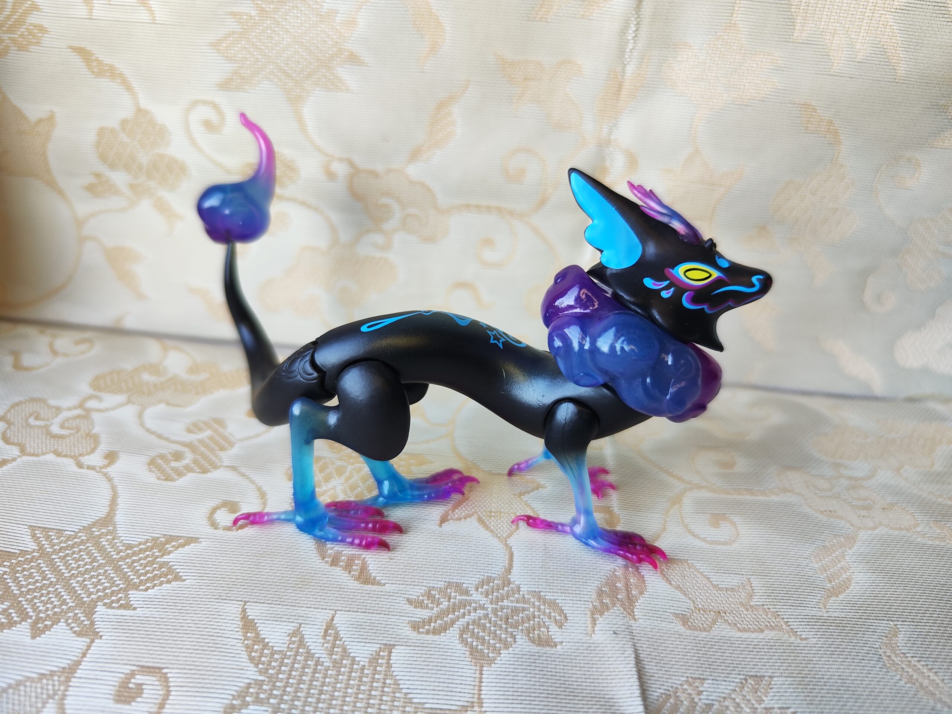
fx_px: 633
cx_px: 476
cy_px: 357
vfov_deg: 58.9
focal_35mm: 23
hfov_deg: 73.9
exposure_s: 1/100
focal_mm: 7.01
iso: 221
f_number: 1.69
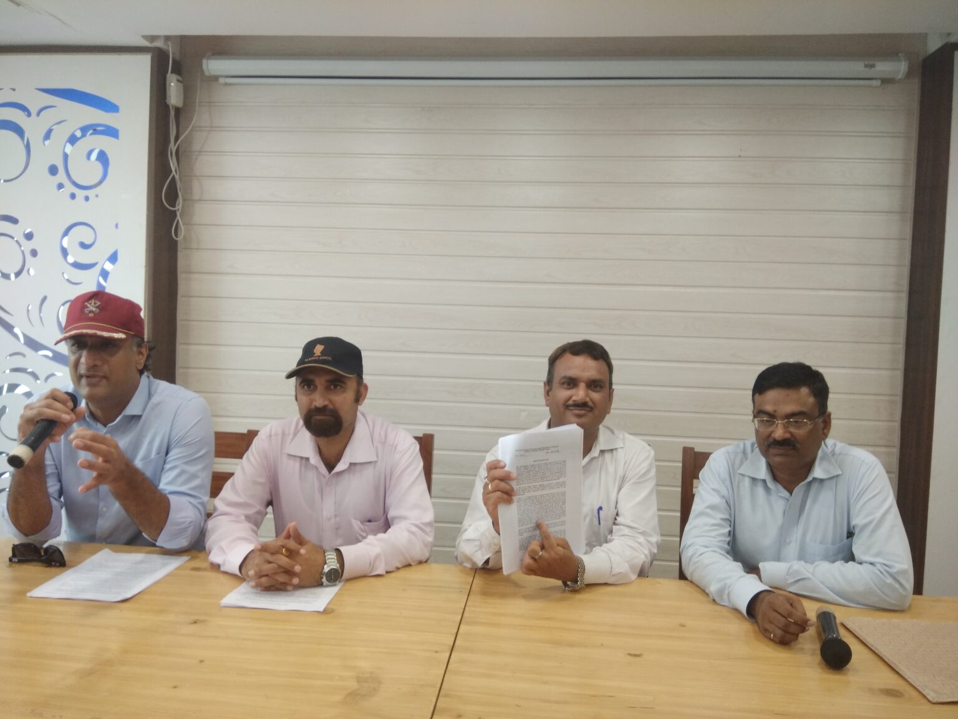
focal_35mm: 21
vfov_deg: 63.4
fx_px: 581
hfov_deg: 79.0
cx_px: 479
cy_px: 360
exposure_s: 1/33
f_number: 2
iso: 250
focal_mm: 3.57
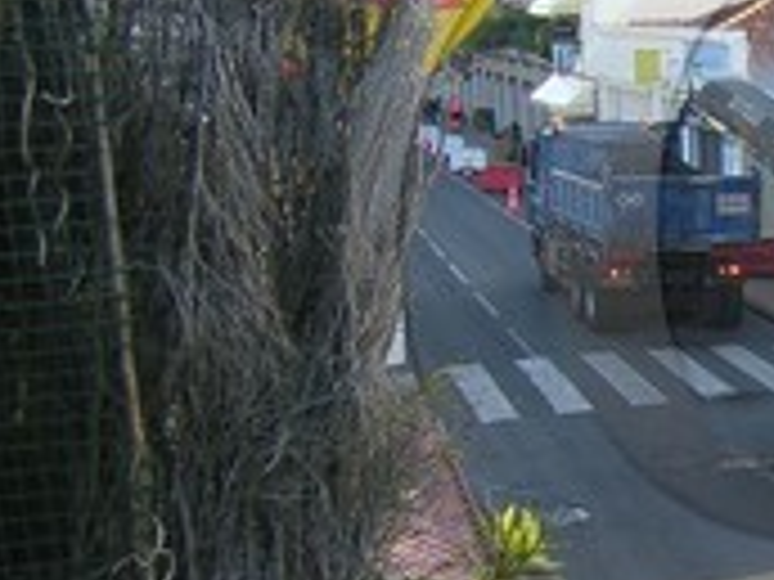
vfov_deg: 18.9
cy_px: 247
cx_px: 830
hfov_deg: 23.6
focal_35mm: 78
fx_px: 1744
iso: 100
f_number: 2.6
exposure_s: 1/164
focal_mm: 4.7
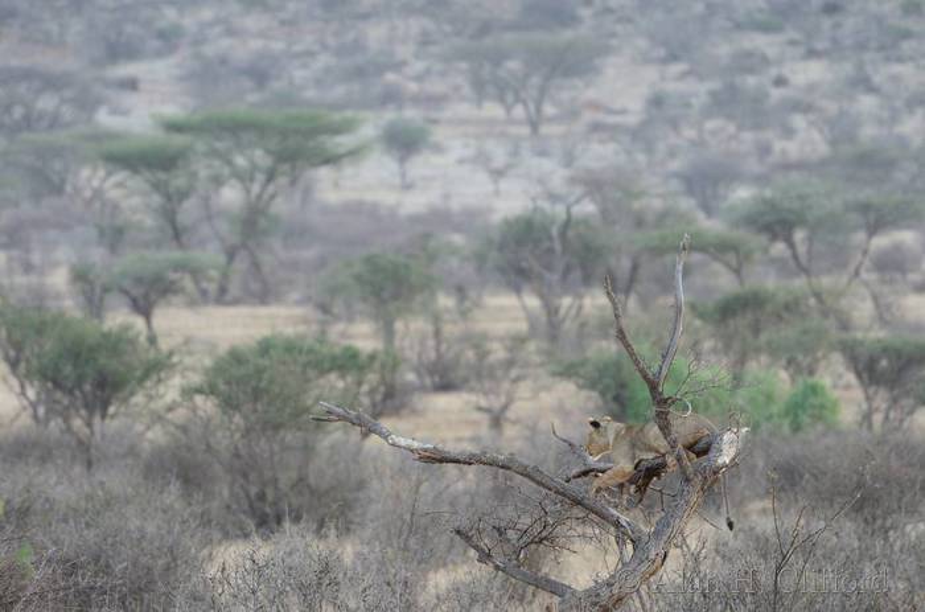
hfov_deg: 4.6
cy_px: 306
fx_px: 11534
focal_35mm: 450
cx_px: 462
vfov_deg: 3.0
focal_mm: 300
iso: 1400
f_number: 5.3
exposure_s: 1/400
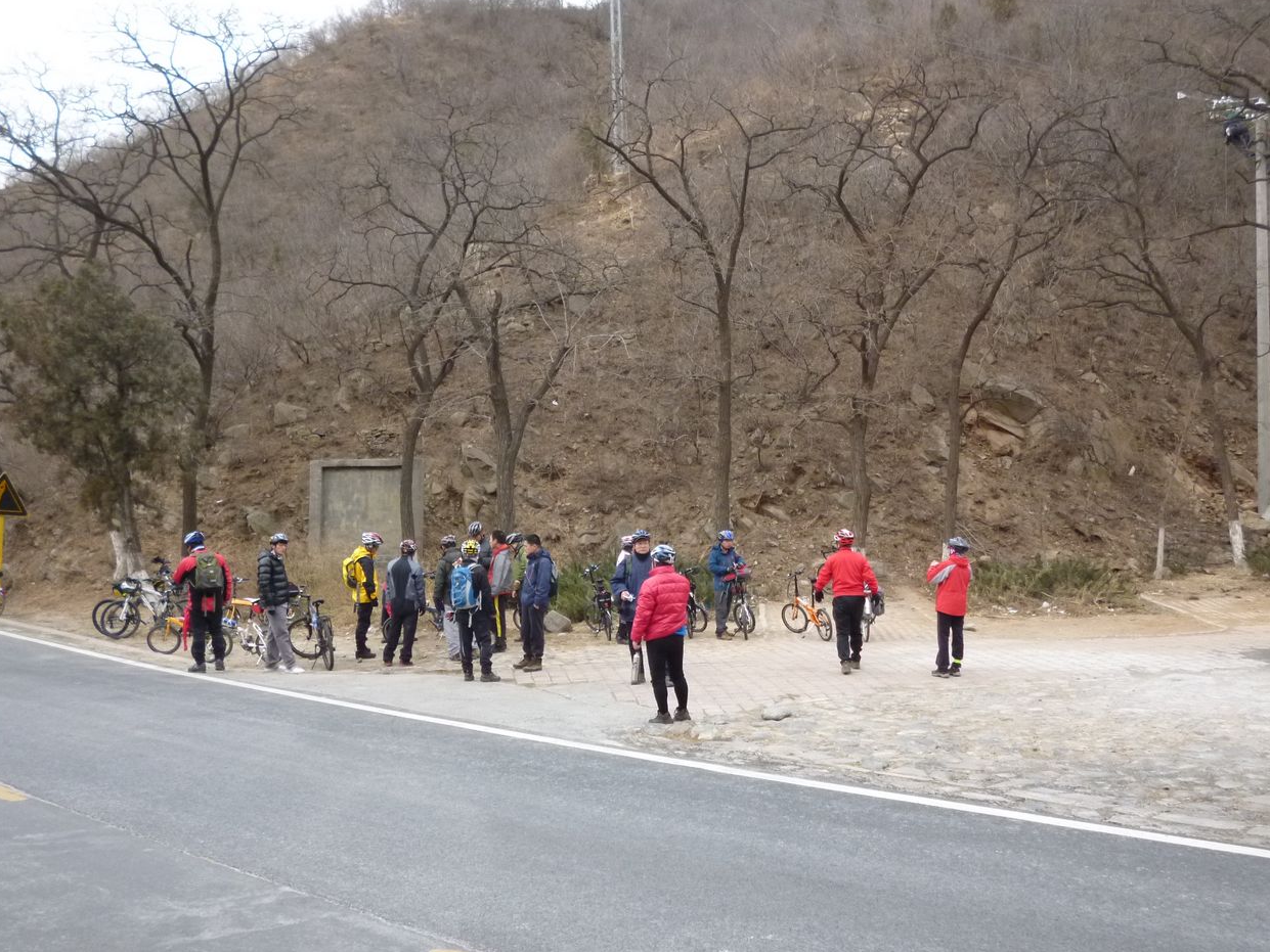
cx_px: 649
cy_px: 464
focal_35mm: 33
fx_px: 1211
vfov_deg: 42.9
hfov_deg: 55.3
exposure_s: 1/500
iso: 320
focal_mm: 5.7
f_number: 3.3
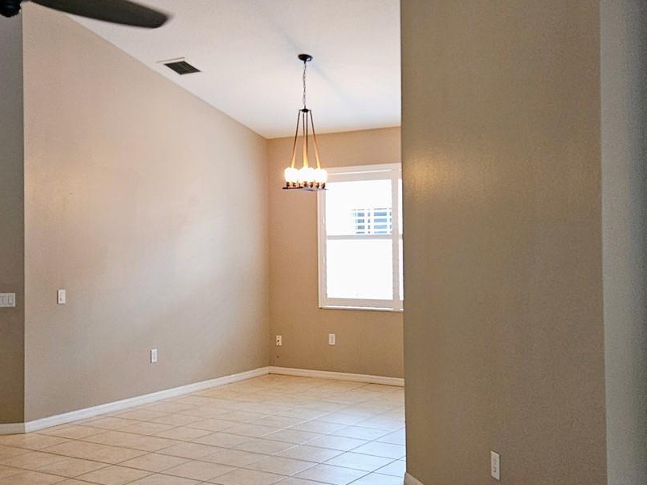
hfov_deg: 41.0
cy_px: 230
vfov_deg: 31.5
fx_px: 860
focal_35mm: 46
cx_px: 256
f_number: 1.8
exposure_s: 1/40
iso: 100
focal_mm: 5.4
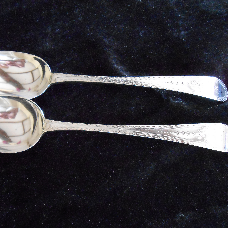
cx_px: 83
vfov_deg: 46.0
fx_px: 268
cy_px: 115
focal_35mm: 36
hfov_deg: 45.6
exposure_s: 1/10
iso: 800
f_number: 3.8
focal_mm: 5.3
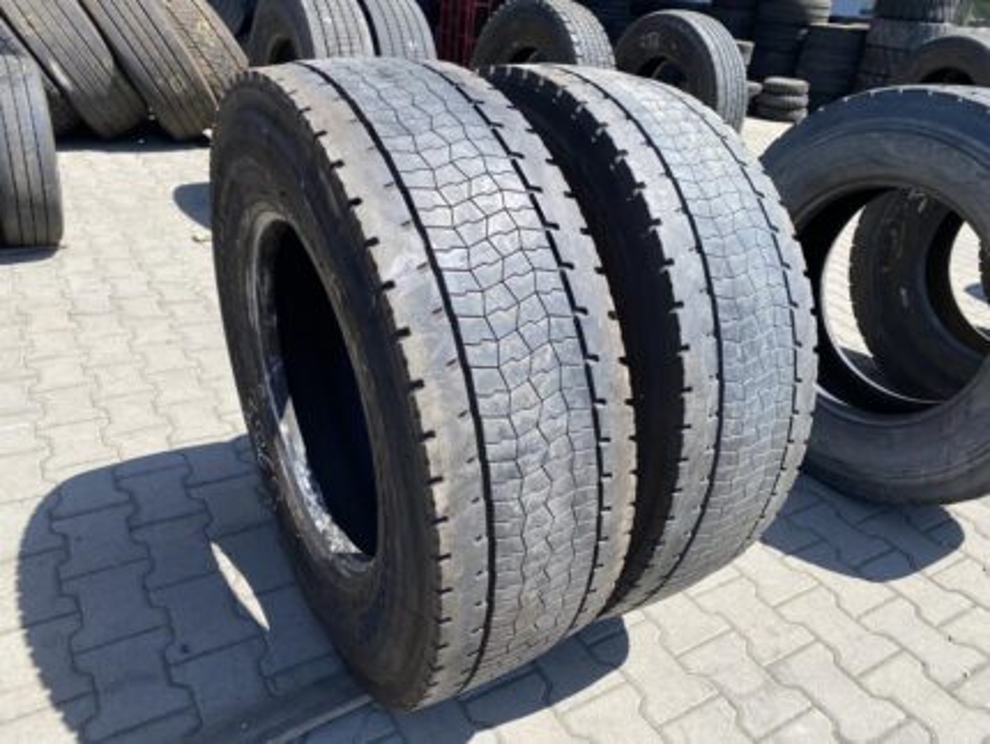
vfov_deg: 53.1
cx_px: 495
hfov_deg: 67.3
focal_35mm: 26
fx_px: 744
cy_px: 372
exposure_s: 1/1182
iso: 32
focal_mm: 4.25
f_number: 1.8
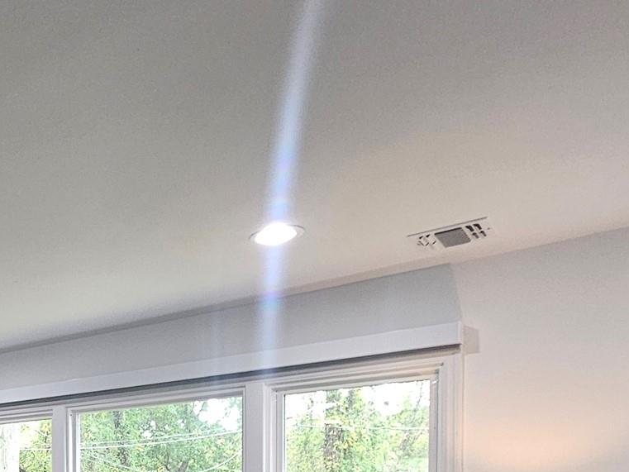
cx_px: -27
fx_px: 636
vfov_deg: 35.1
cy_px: 516
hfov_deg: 43.4
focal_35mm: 35
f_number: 2.2
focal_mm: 2.2
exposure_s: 1/60.2
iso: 320
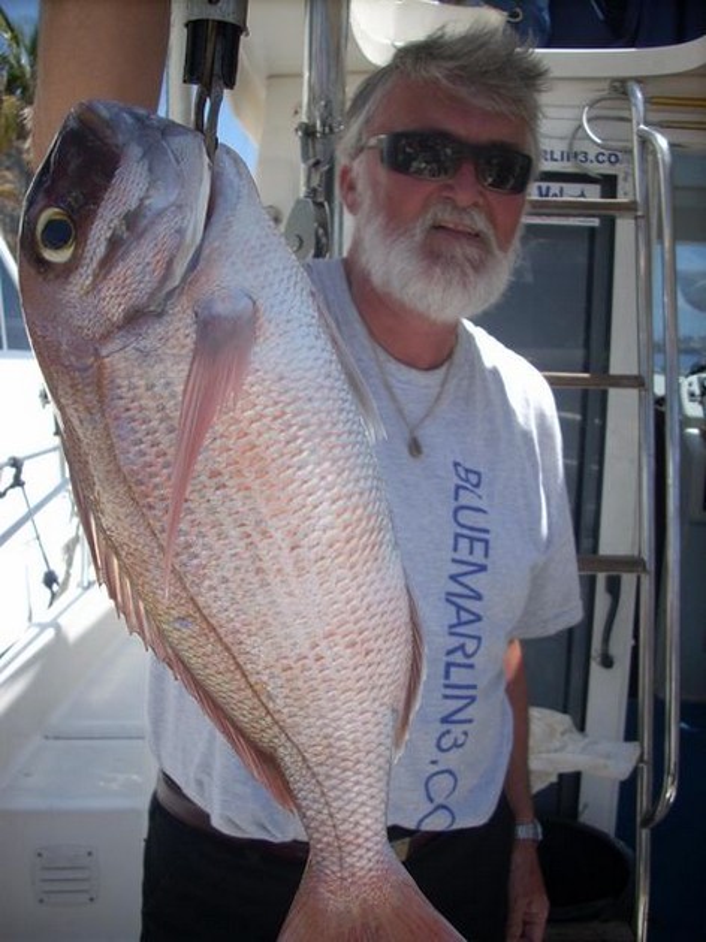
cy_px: 471
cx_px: 353
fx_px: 1007
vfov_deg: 50.2
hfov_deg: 38.6
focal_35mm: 37
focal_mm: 6.2
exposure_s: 1/193
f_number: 5.6
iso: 64
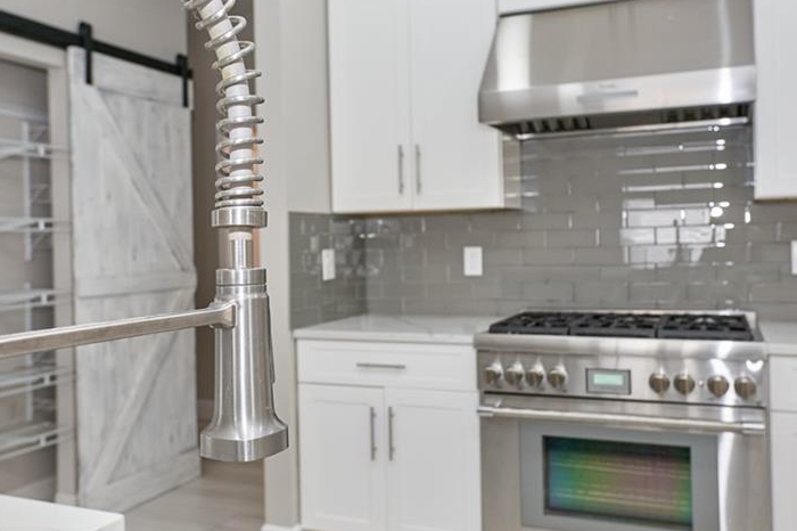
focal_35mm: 32
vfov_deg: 41.0
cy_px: 230
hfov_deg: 58.7
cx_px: 416
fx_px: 708
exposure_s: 1/200
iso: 500
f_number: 4
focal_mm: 14
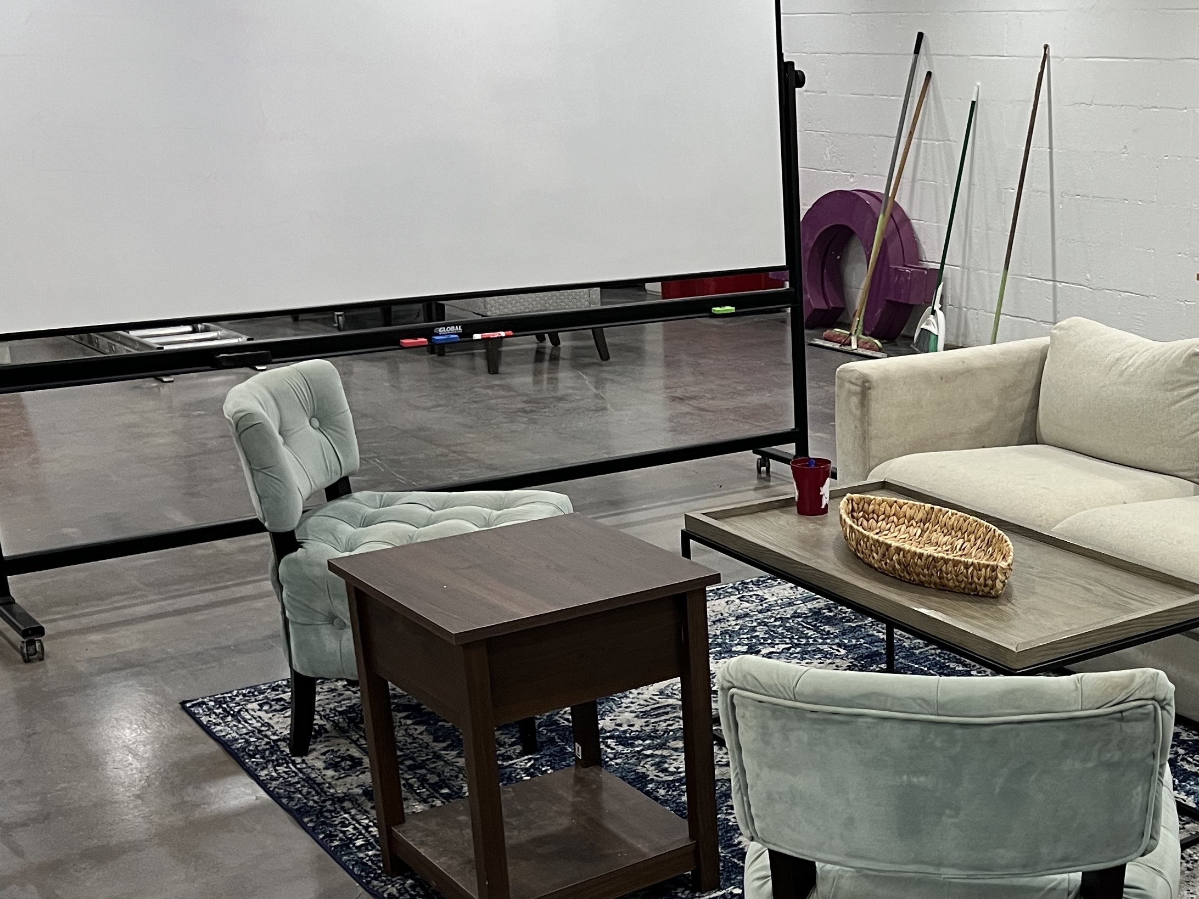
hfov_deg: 37.8
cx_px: 1006
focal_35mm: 48
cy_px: 625
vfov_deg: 30.0
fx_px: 1663
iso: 160
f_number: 1.5
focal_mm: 5.7
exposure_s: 1/60
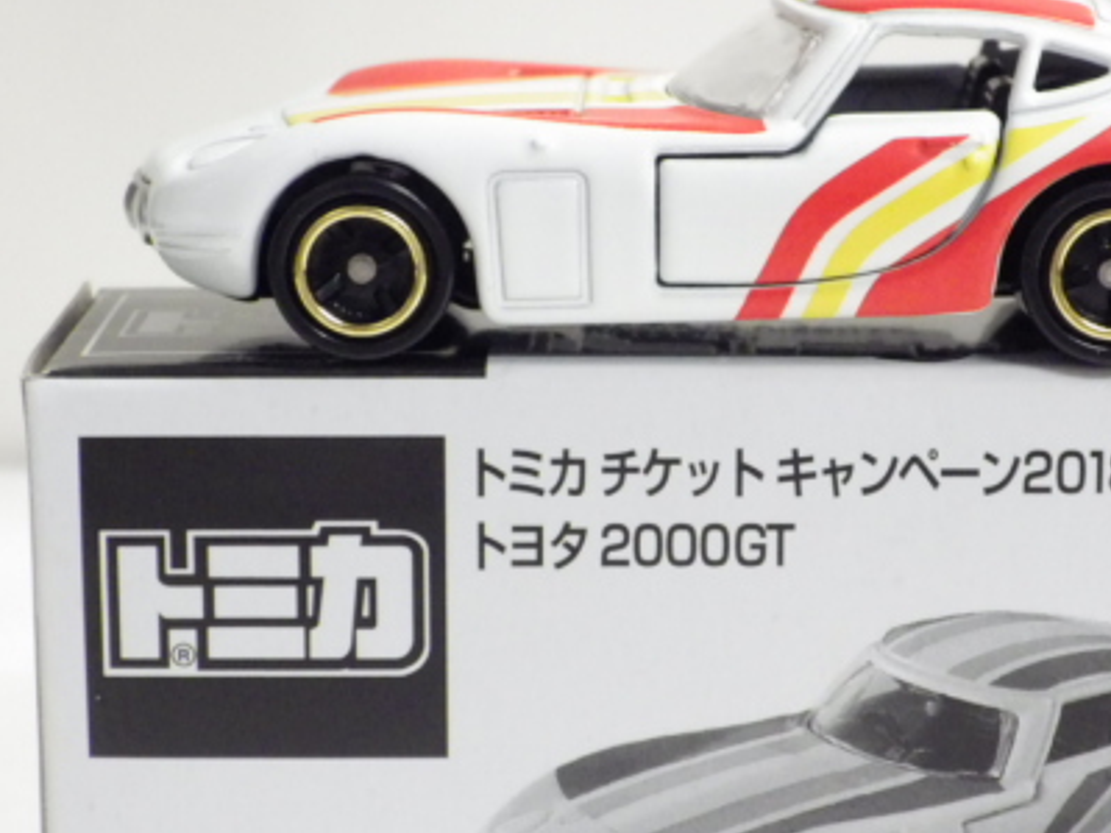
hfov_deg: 17.3
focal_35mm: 114
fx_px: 3658
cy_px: 476
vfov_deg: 13.0
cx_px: 685
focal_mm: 12.8
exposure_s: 1/45
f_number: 4.2
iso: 800
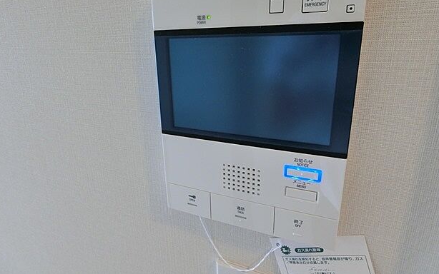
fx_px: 251
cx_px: 212
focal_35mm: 21
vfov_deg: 56.9
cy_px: 111
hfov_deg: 82.2
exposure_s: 1/125
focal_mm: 4.06
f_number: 2.7
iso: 320
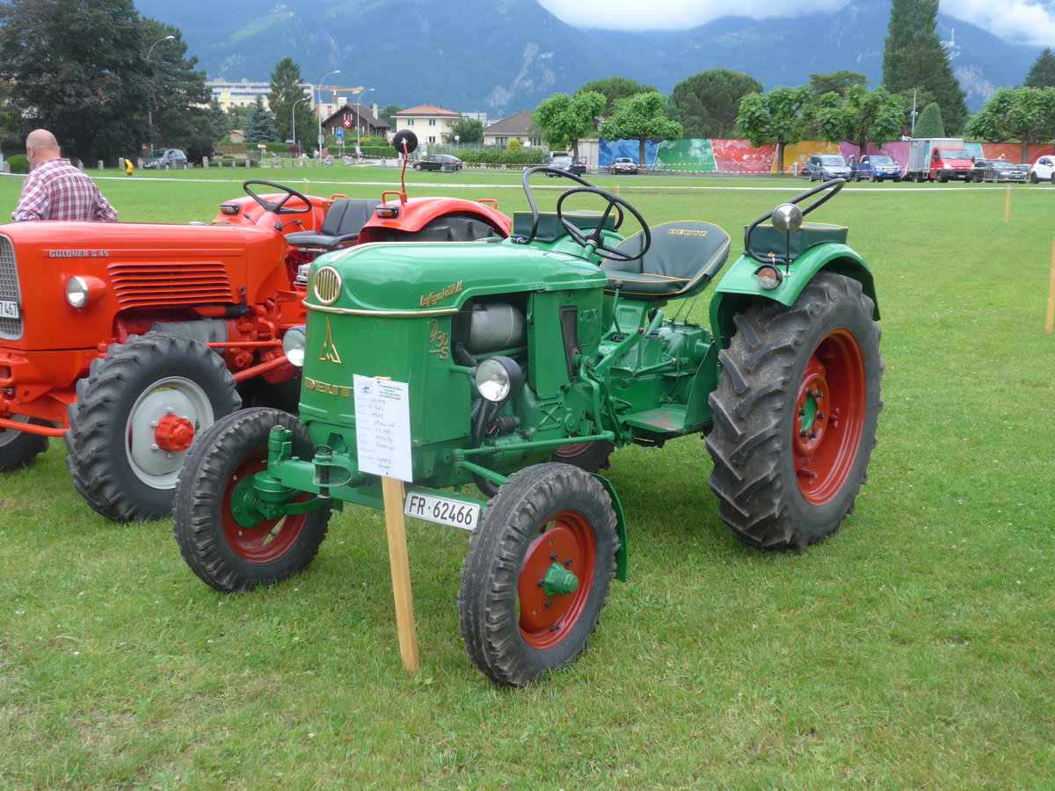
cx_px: 528
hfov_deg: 45.8
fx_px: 1250
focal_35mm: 41
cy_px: 396
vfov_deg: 35.1
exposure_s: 1/320
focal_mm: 8.4
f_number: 2.8
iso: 80
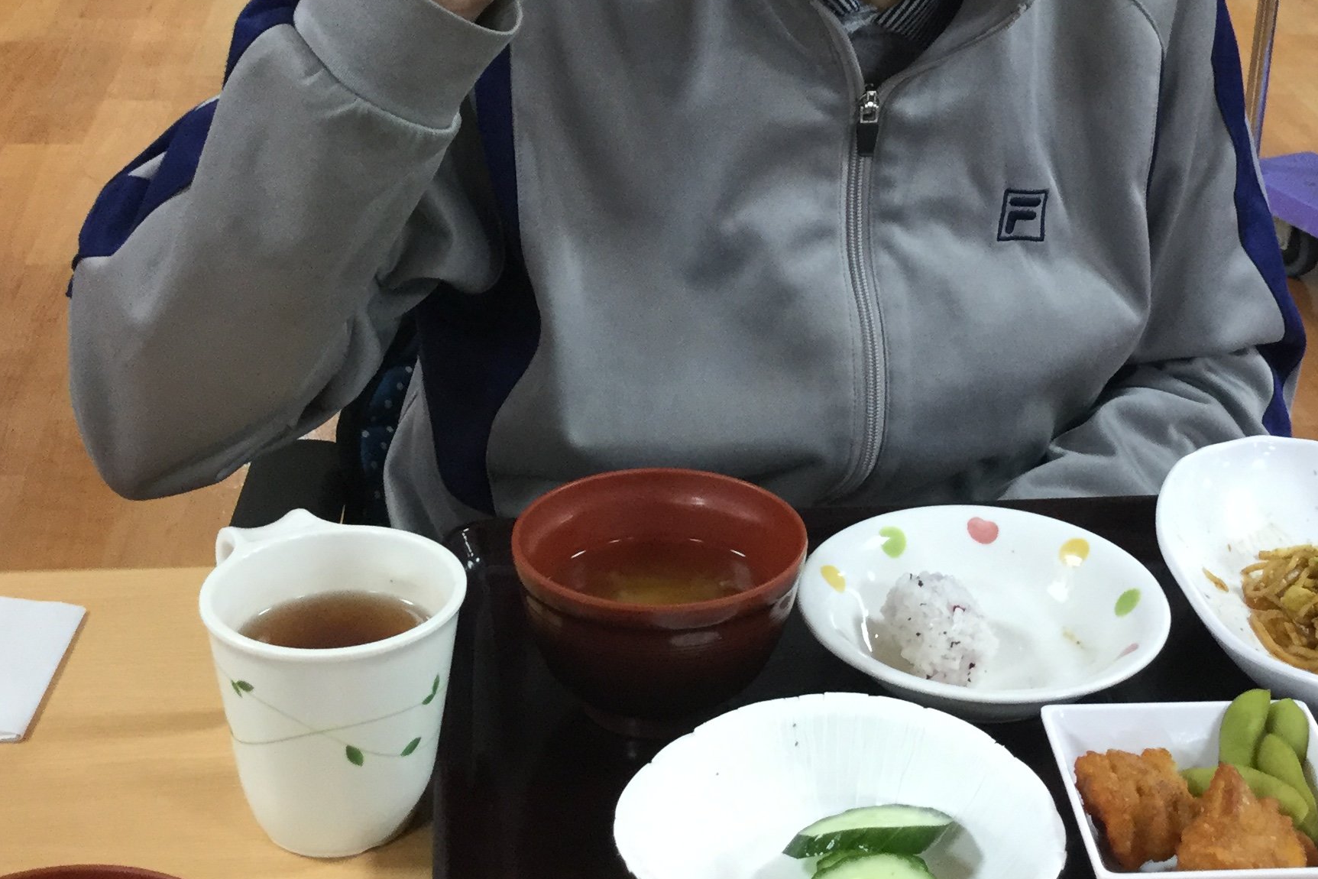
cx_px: 928
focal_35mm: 61
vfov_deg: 22.0
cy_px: 206
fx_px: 2233
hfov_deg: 32.5
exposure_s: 1/30
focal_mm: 3.3
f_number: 2.4
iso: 80
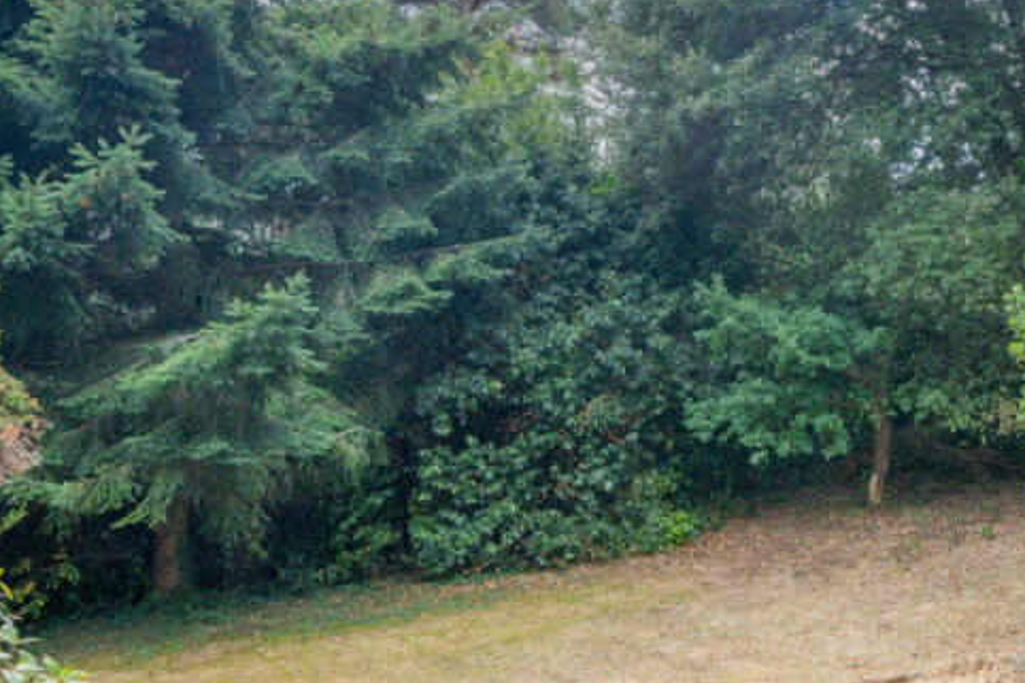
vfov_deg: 38.4
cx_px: 914
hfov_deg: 49.9
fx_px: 968
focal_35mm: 34
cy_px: 461
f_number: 11
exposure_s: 1/50
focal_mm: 16
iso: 400
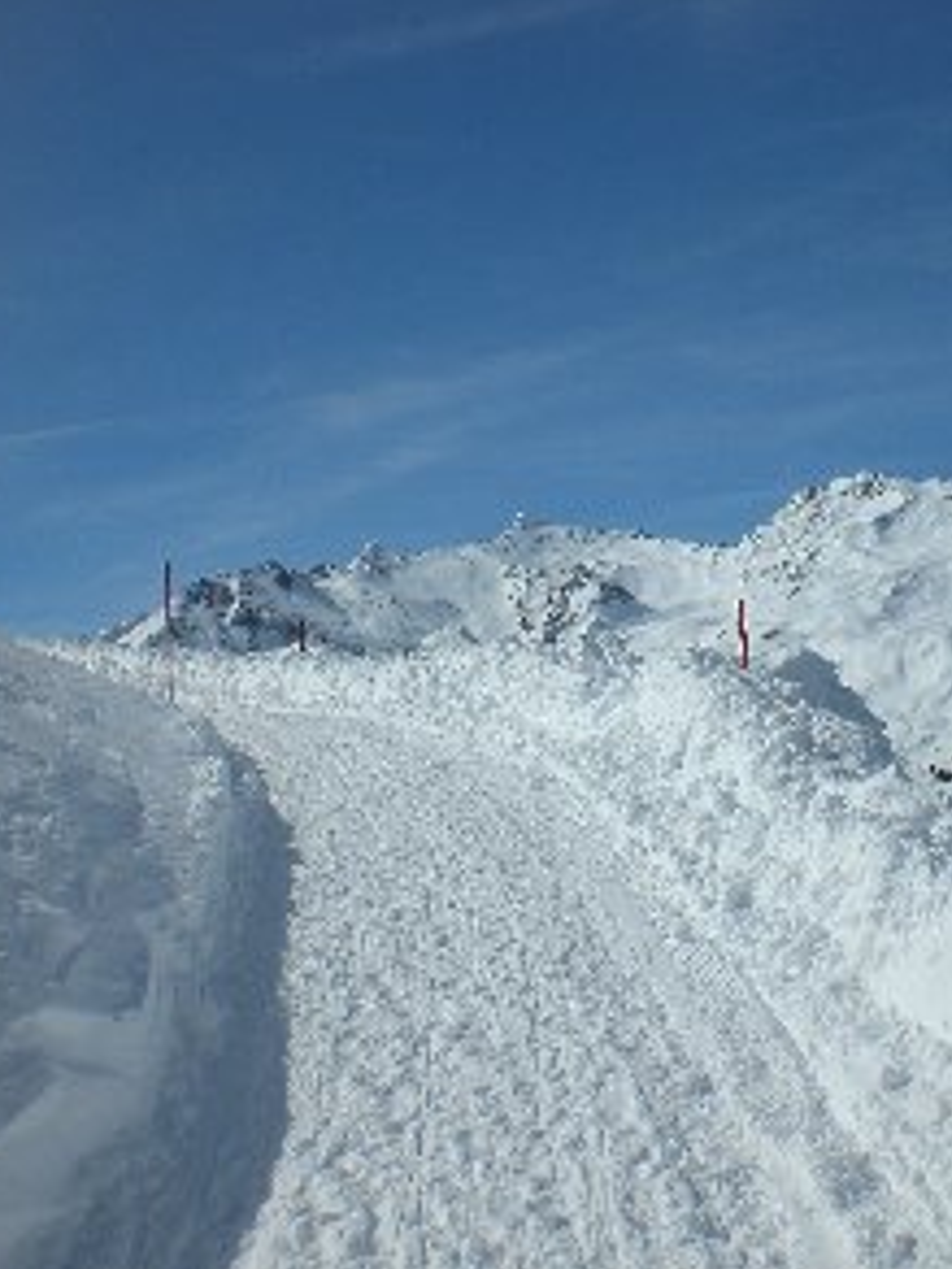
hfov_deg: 27.8
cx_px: 669
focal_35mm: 52
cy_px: 630
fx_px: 1907
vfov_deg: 36.8
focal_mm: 6.3
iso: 50
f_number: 4.4
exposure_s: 1/2000
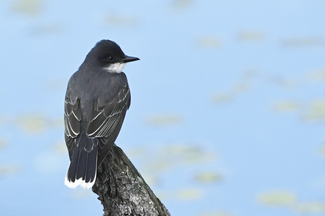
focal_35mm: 500
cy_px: 108
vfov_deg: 2.7
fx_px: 4512
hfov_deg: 4.1
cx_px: 162
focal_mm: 500
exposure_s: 1/1250
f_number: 7.1
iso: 800
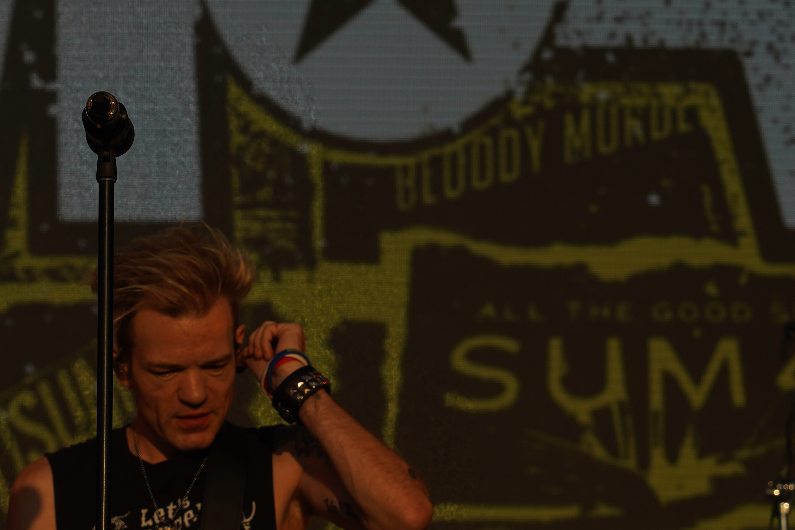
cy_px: 443
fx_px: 4858
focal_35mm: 220
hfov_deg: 9.3
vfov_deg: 6.2
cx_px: 133
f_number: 8
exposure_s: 1/800
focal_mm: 105
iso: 100
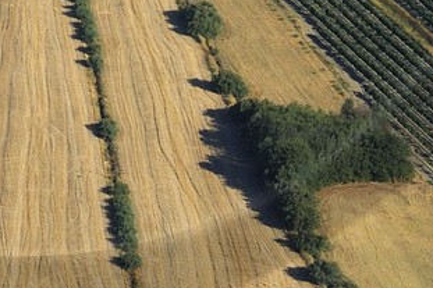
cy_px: -255
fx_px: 6936
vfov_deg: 2.4
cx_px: 19
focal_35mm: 577
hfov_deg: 3.6
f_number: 11
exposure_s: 1/640
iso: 400
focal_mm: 112
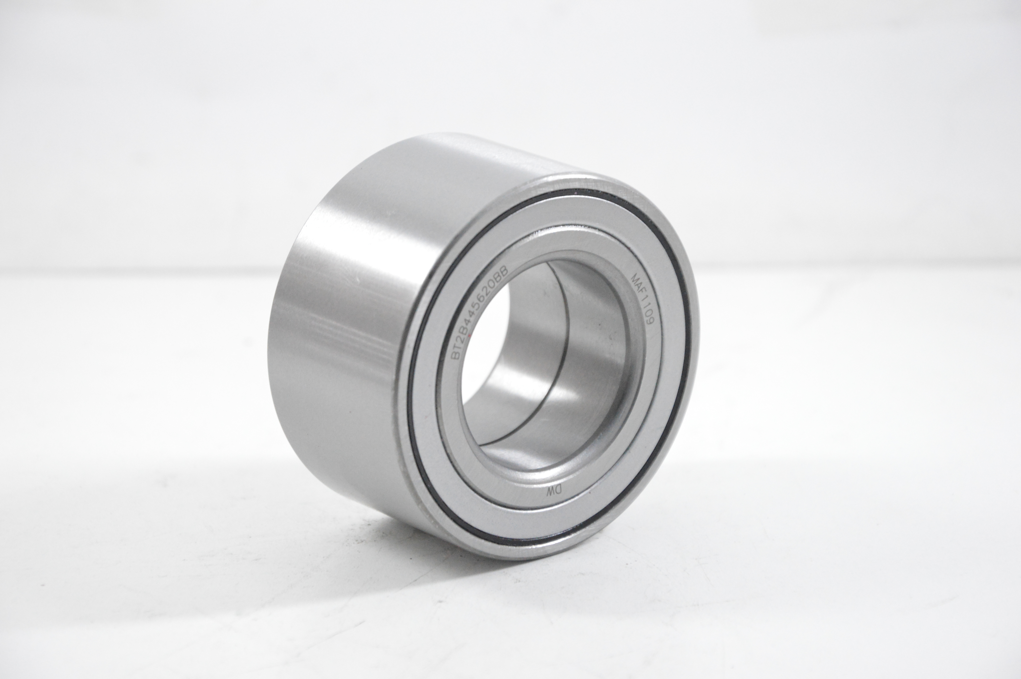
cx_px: 510
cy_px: 340
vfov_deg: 8.7
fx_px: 4463
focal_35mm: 158
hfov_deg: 13.1
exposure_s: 1/100
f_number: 7.1
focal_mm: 105
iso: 3200
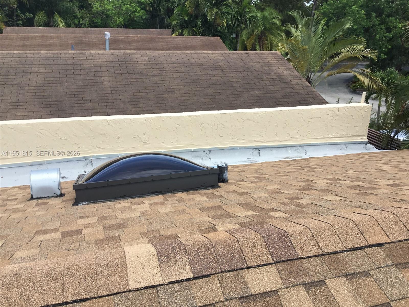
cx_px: 204
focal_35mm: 31
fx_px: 366
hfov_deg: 58.4
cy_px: 154
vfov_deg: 45.4
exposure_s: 1/1116
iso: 25
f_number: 2.4
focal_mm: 3.3
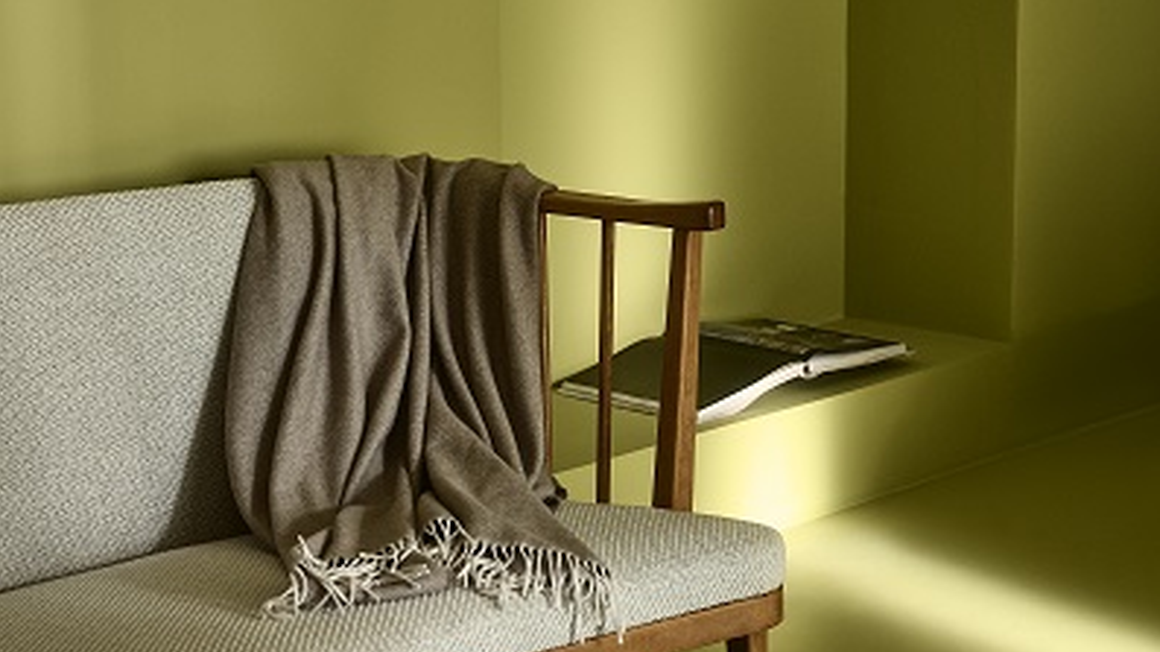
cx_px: 581
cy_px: 202
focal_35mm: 76
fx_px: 2337
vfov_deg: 15.8
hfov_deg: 27.9
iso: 400
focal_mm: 48
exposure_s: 1/60
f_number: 5.6
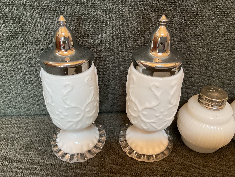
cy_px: 88
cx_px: 118
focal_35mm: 29
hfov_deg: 61.7
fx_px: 197
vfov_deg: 48.2
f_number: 1.8
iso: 125
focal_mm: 3
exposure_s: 1/50
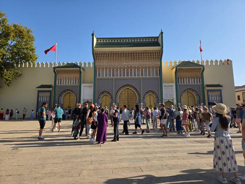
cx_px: 122
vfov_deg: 58.9
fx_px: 163
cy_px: 92
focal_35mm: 23
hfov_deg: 73.9
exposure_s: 1/4237
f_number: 1.7
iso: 80
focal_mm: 6.3
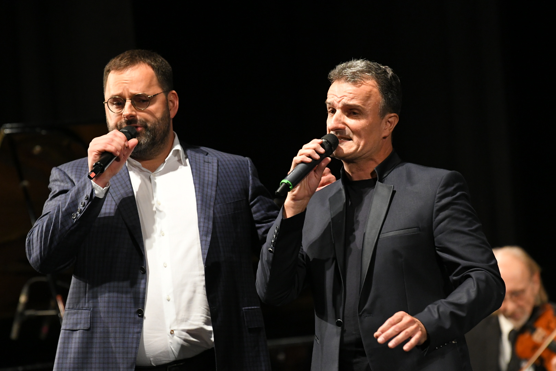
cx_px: 278
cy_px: 186
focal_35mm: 300
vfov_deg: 4.6
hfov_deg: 6.9
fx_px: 4633
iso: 3200
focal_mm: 200
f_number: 4
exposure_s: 1/400
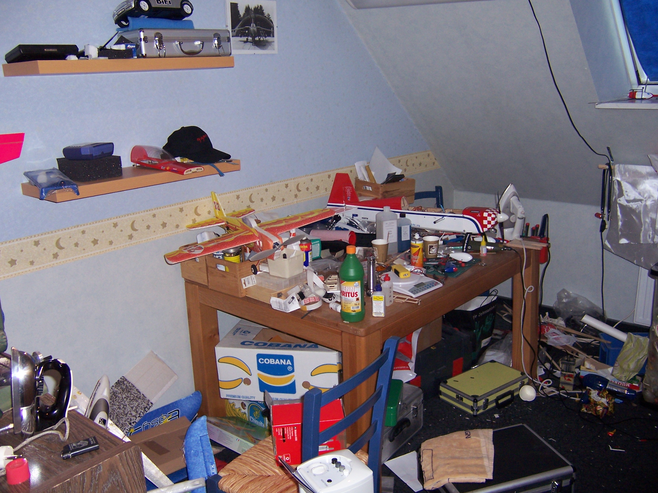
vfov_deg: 42.9
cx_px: 329
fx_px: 627
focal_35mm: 33
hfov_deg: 55.4
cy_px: 246
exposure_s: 1/60
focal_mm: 5.5
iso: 140
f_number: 2.8
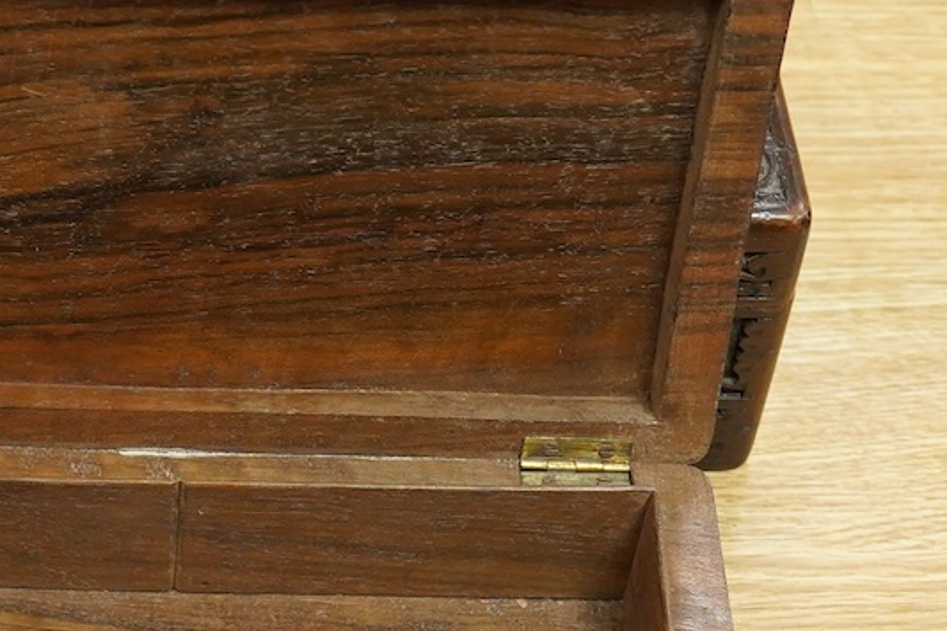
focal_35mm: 95
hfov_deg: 20.9
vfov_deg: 14.3
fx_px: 2498
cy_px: 494
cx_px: 49
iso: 2500
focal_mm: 30
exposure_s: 1/160
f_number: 8
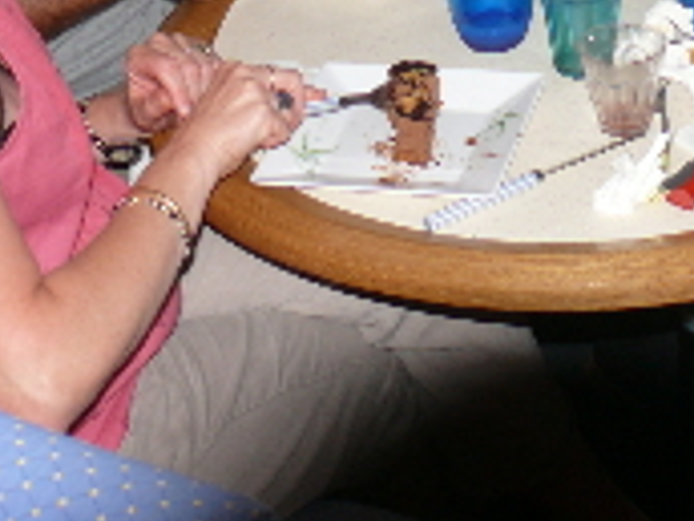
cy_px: -188
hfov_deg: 19.1
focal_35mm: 102
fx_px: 2045
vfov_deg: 13.9
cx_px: 557
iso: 100
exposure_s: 1/30
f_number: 2.8
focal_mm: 7.4
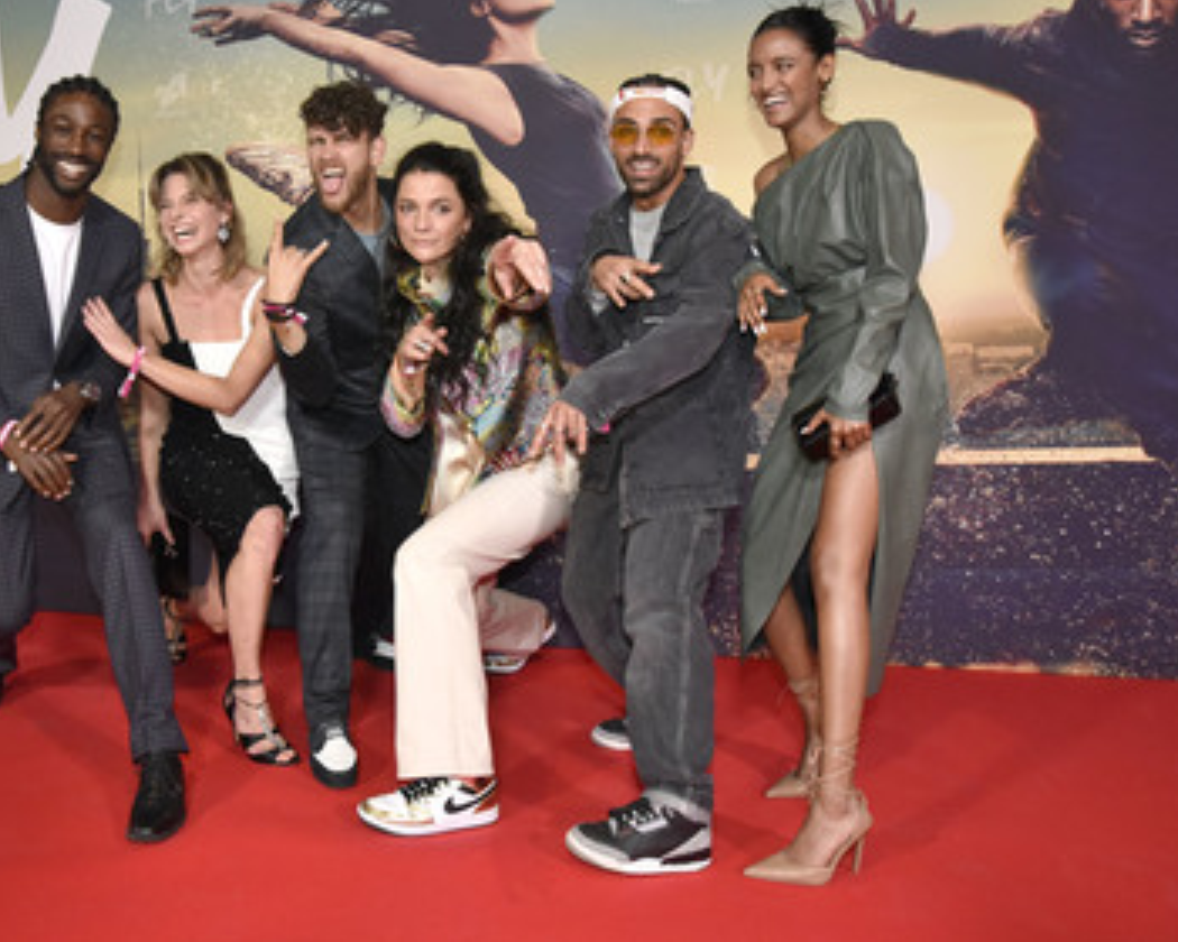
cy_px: 444
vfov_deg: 49.9
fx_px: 1011
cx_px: 453
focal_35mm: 29
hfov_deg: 59.8
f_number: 8
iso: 4000
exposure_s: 1/250
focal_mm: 24
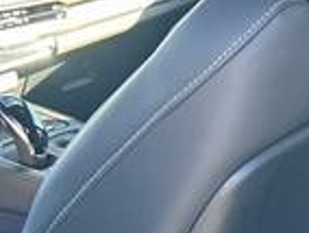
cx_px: 522
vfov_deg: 12.4
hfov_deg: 15.0
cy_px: 277
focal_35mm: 117
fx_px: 1046
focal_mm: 5.7
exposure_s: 1/121
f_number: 1.5
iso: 100
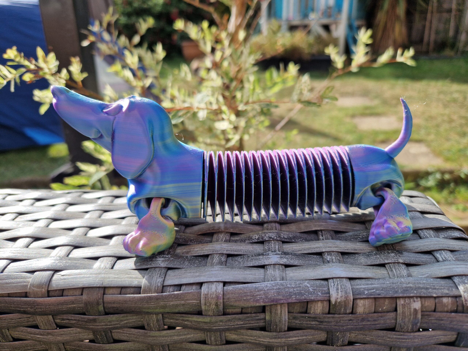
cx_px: 234
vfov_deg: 58.9
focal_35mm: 23
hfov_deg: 73.9
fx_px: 311
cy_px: 176
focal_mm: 5.4
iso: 50
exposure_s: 1/1092
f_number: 1.8
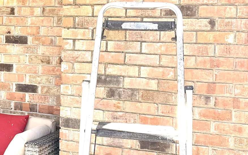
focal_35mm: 89
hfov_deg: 21.0
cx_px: -81
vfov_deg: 14.7
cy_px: 47
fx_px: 602
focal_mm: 6.76
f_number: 1.78
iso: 100
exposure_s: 1/649
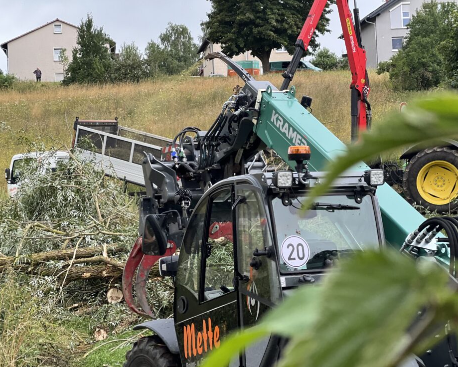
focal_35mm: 81
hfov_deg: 23.6
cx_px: 236
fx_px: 1098
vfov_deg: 19.0
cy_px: 183
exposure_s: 1/121
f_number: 2.8
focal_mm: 9
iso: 50
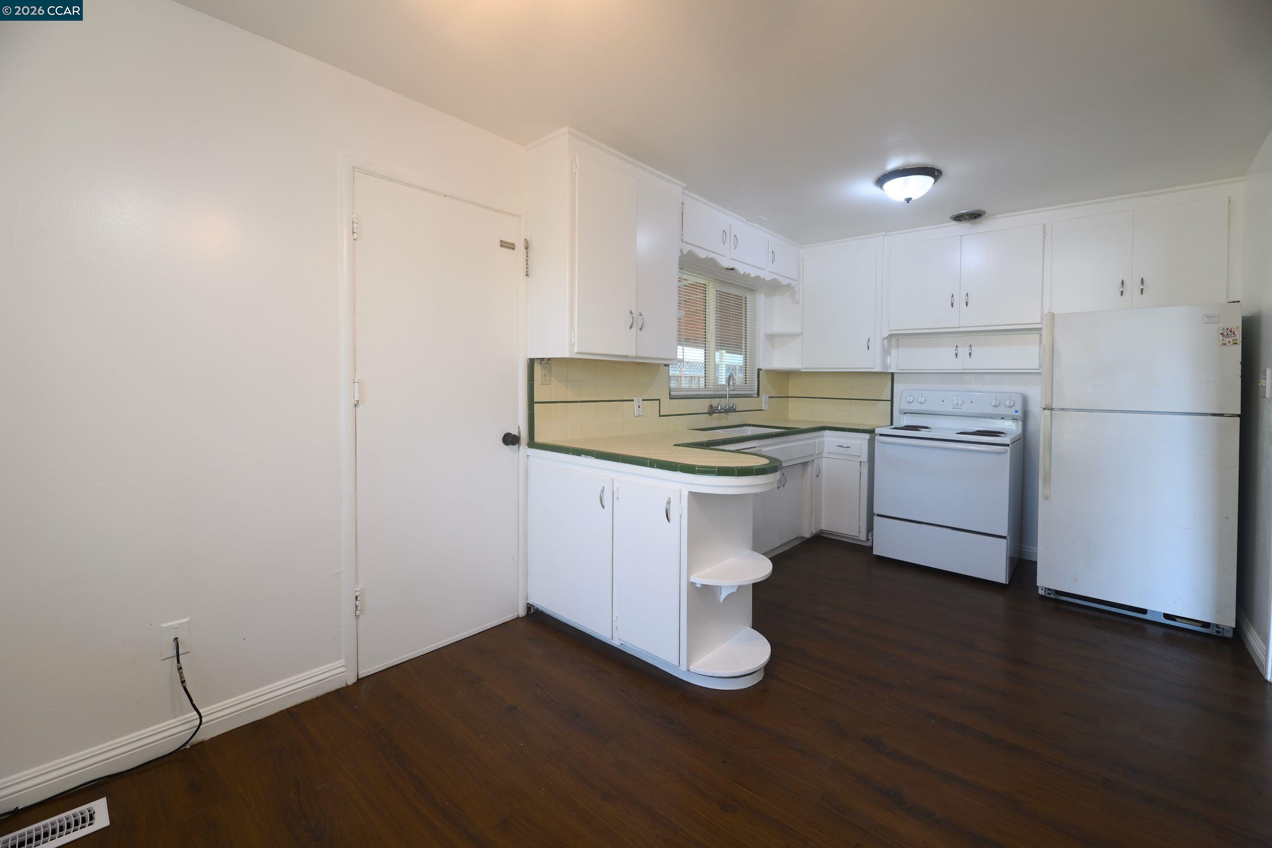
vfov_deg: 81.2
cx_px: 636
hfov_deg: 104.3
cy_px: 424
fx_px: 495
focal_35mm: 14
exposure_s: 1/8
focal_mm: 14
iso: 320
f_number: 8
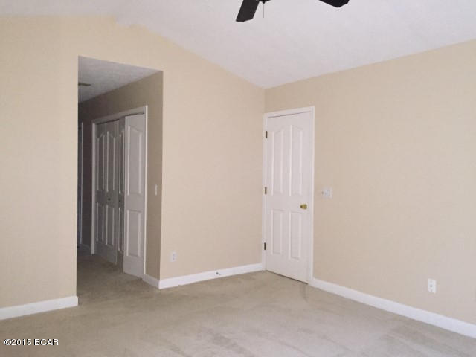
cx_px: 238
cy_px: 178
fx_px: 399
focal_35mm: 29
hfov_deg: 61.7
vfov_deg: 48.2
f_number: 2.2
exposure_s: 1/16
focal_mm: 4.15
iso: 400
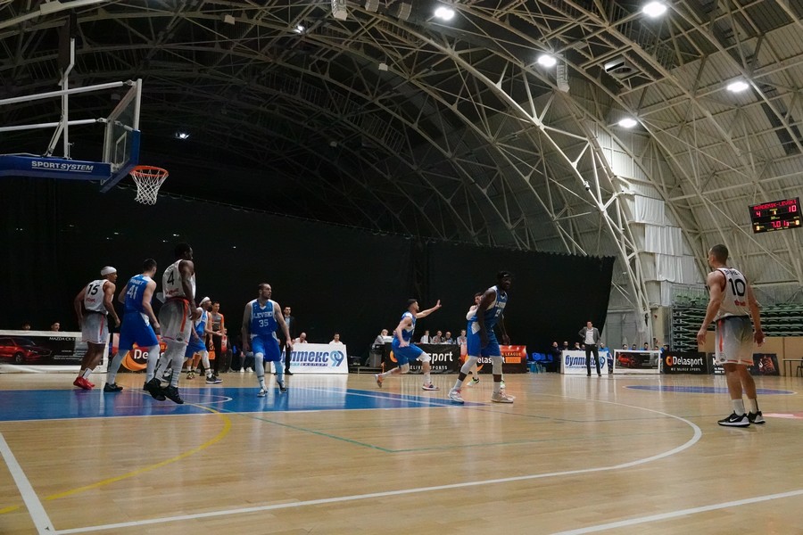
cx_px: 402
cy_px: 268
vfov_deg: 45.0
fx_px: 647
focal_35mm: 29
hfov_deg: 63.7
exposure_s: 1/400
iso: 6400
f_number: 4.5
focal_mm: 10.8
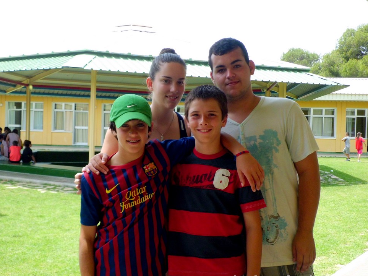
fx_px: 531
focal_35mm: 50
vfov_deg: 29.1
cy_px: 143
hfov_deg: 38.2
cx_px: 188
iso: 100
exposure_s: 1/400
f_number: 3.4
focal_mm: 8.3
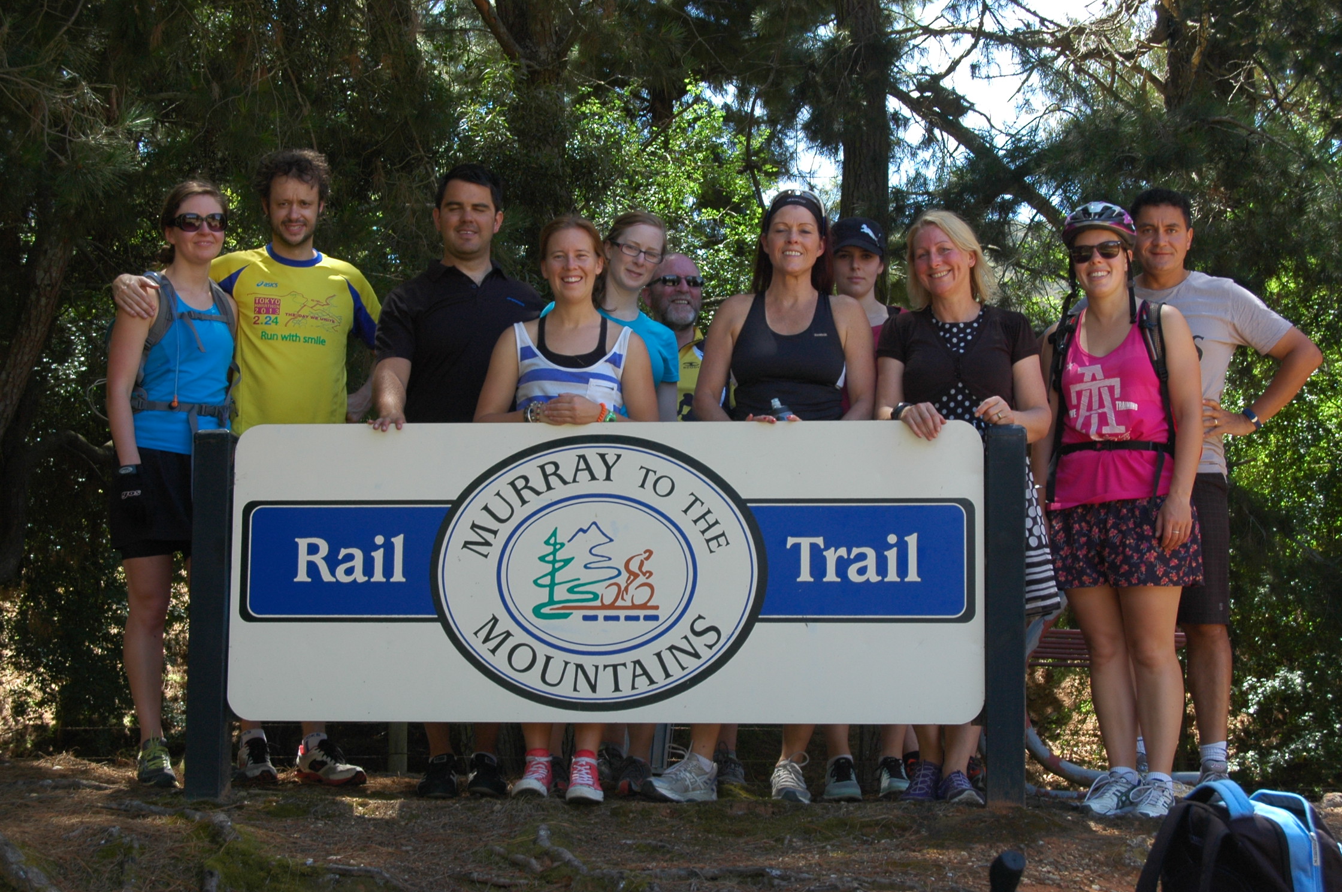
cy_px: 446
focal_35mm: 75
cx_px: 671
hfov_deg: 27.0
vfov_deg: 18.1
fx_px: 2793
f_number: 9
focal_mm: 50
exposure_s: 1/80
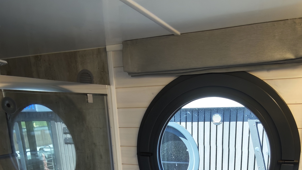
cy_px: 194
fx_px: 264
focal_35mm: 33
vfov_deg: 31.1
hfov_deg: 59.2
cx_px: 174
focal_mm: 2.13
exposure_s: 1/43.4
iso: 1000
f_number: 2.2
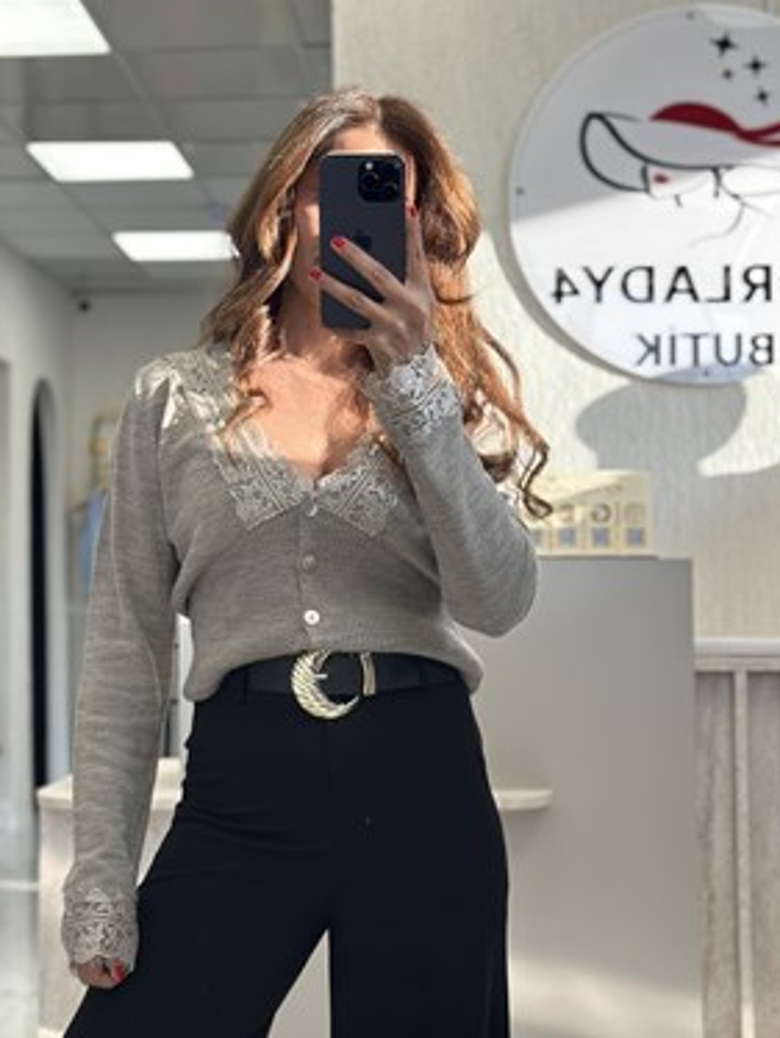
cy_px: 541
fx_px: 1951
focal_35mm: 65
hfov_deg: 22.6
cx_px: 325
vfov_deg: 29.8
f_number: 1.78
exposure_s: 1/277
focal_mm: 6.86
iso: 80
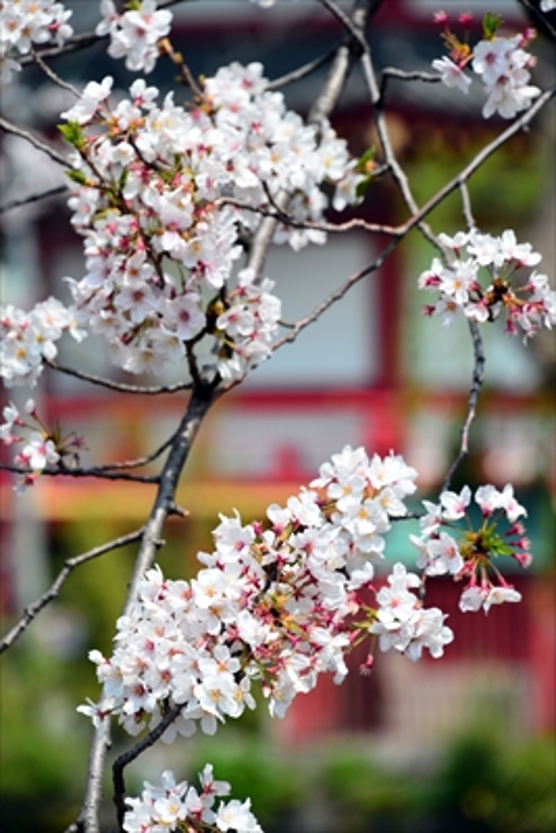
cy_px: 416
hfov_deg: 4.6
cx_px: 278
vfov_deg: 6.9
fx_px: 6943
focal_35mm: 300
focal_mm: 300
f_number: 9
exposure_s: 1/320
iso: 200
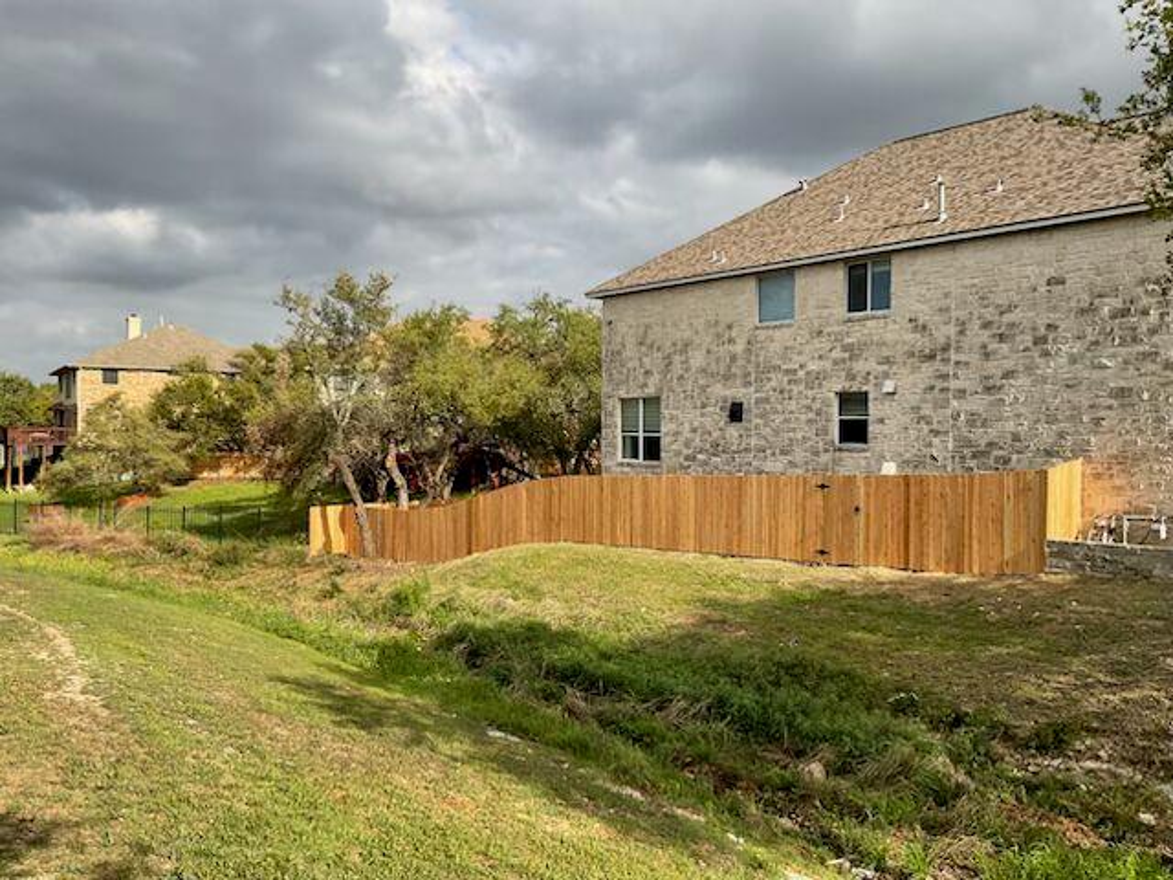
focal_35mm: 29
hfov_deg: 61.7
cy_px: 440
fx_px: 983
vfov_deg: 48.2
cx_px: 586
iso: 16
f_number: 1.8
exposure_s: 1/1577
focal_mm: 3
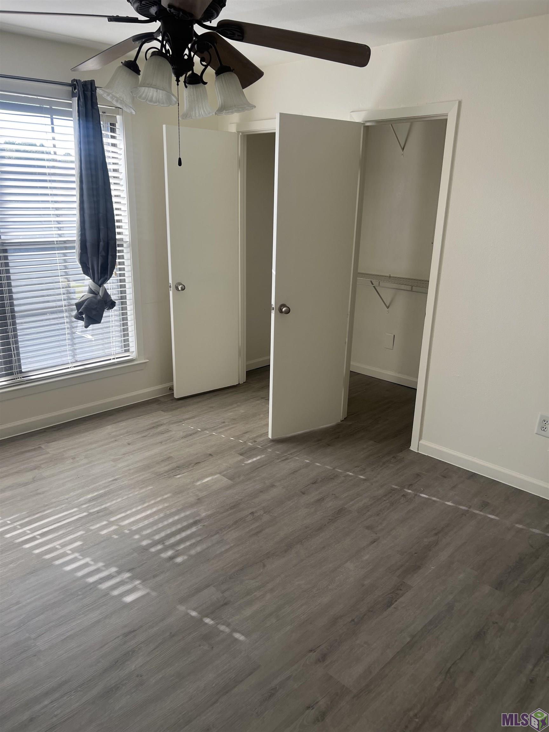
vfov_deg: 67.3
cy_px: 366
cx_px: 274
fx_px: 550
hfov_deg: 53.1
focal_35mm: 26
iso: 40
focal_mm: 5.7
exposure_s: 1/248
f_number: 1.5
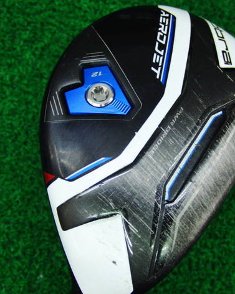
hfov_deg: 30.6
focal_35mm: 49
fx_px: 426
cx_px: 154
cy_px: 146
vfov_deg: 38.1
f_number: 3.6
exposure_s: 1/80
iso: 400
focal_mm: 6.42
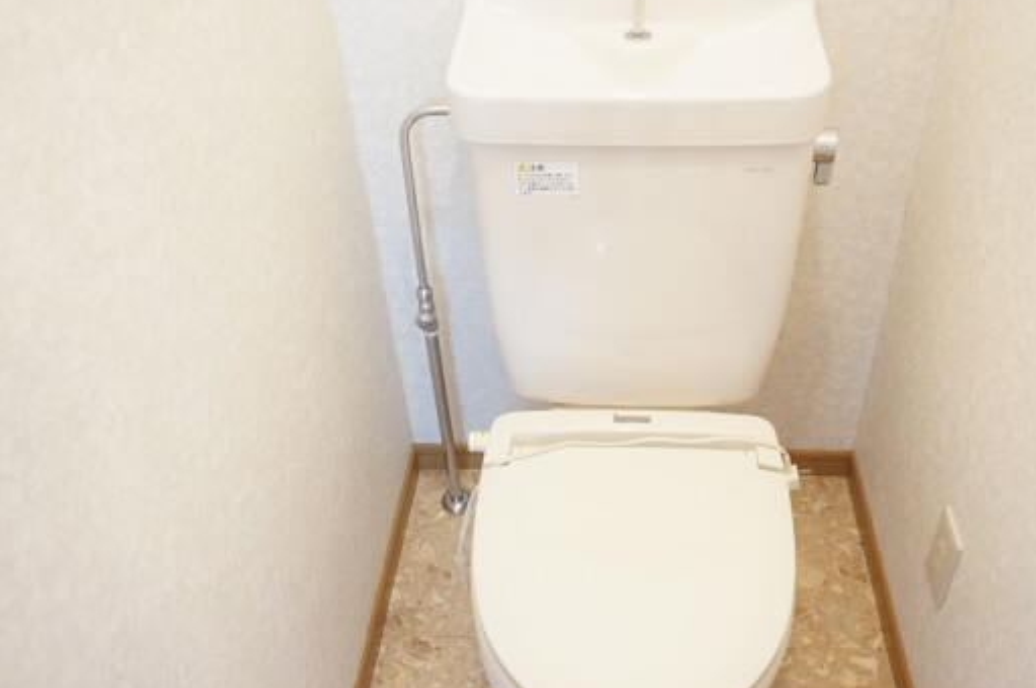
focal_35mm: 34
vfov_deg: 38.7
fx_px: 977
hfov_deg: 55.8
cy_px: 391
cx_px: 553
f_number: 3.5
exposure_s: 1/60
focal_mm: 16
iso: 3200
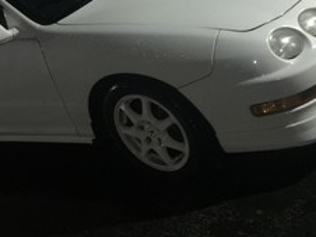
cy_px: 6
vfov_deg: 18.6
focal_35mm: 77
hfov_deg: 25.2
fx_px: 702
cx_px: 99
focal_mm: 4.15
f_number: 2.2
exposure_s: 1/4
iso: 125
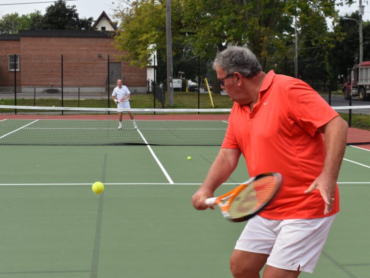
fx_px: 599
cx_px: 193
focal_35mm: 56
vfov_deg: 26.1
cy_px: 141
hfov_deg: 34.3
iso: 200
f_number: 9
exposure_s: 1/320
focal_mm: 34
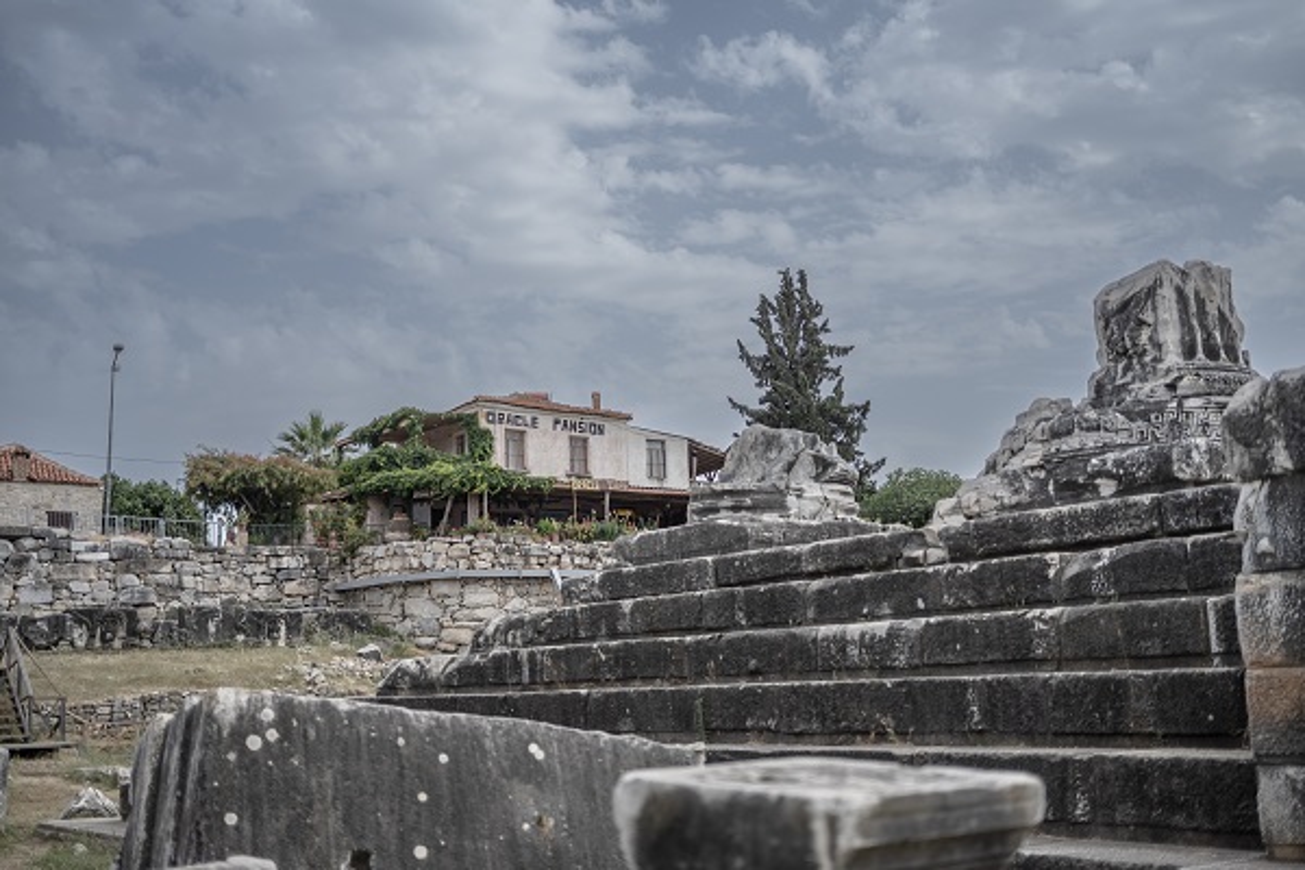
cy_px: 435
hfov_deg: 48.5
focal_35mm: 40
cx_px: 652
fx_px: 1450
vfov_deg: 33.4
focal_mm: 40
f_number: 2
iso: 100
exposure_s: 1/3200
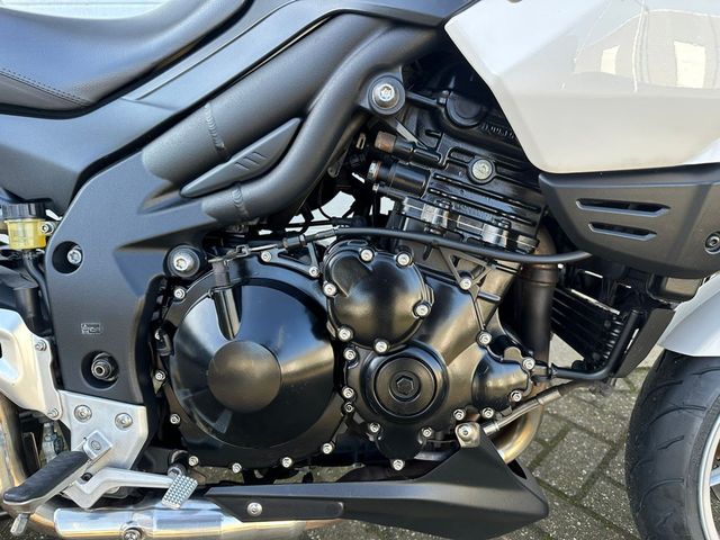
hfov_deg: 71.6
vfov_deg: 56.8
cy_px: 270
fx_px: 499
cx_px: 360
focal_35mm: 24
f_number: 1.78
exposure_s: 1/172
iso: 100
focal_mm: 6.86
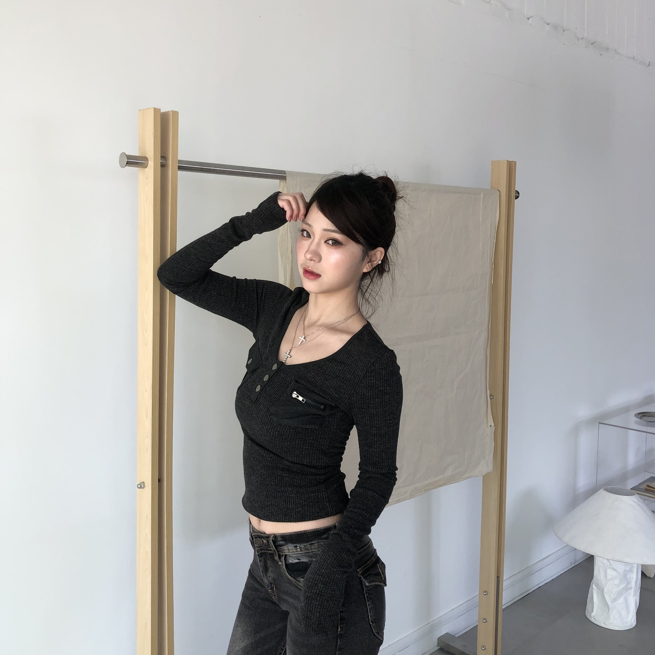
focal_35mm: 34
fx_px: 728
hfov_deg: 48.4
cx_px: 334
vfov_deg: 48.3
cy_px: 279
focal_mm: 3.99
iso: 32
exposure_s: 1/120
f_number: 1.8
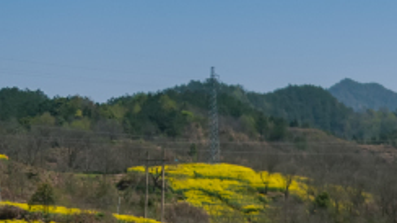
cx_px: 801
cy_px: 242
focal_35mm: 123
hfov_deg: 14.4
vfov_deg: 9.7
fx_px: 1294
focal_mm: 28
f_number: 3.5
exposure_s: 1/6400
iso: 320
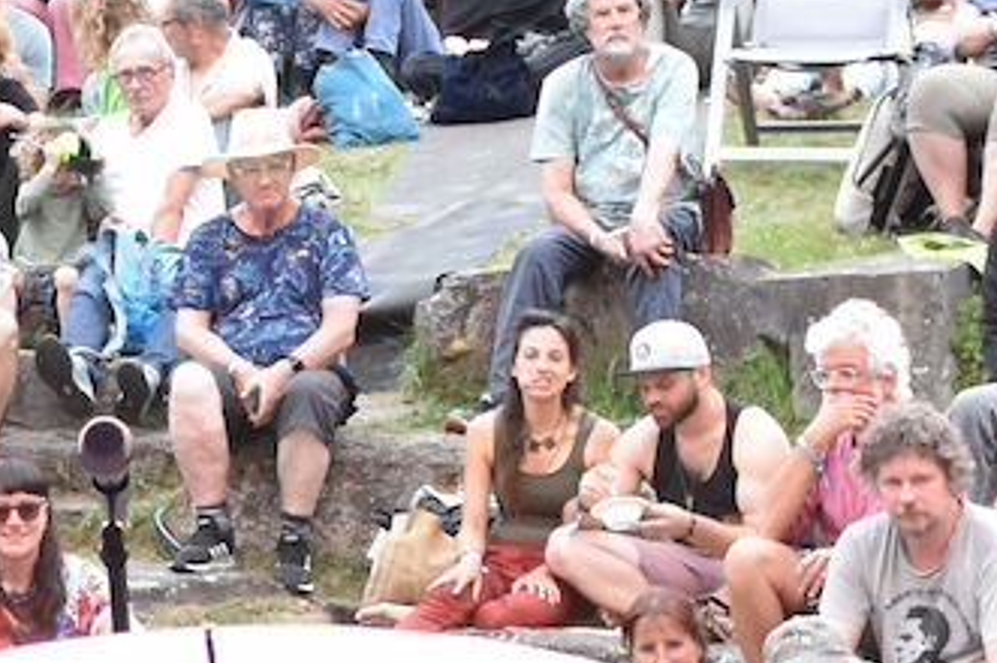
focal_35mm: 209
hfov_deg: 9.6
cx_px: -352
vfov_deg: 6.5
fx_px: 5782
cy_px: 732
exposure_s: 1/100
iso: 800
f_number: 5
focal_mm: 24
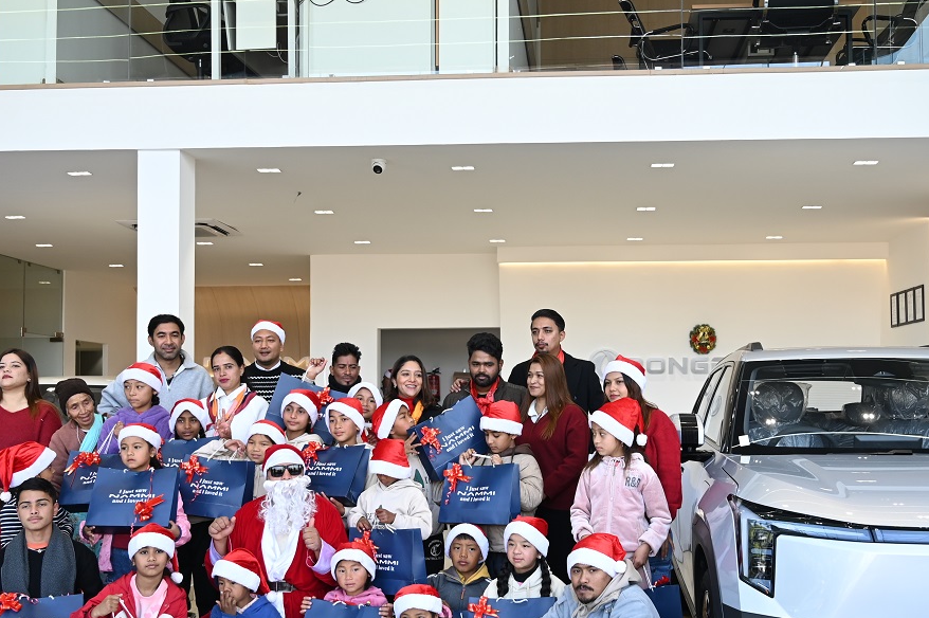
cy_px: 363
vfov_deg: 32.5
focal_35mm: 41
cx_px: 514
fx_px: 1057
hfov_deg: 47.4
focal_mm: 24
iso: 400
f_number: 4
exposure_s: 1/200
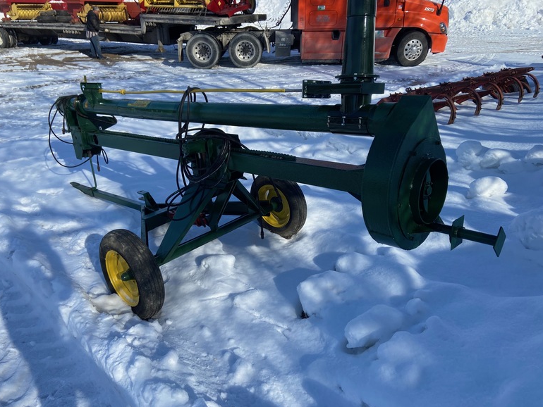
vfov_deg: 51.4
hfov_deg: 65.3
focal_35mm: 27
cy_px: 198
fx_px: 424
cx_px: 274
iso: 32
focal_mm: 4.25
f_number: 1.8
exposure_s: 1/3401
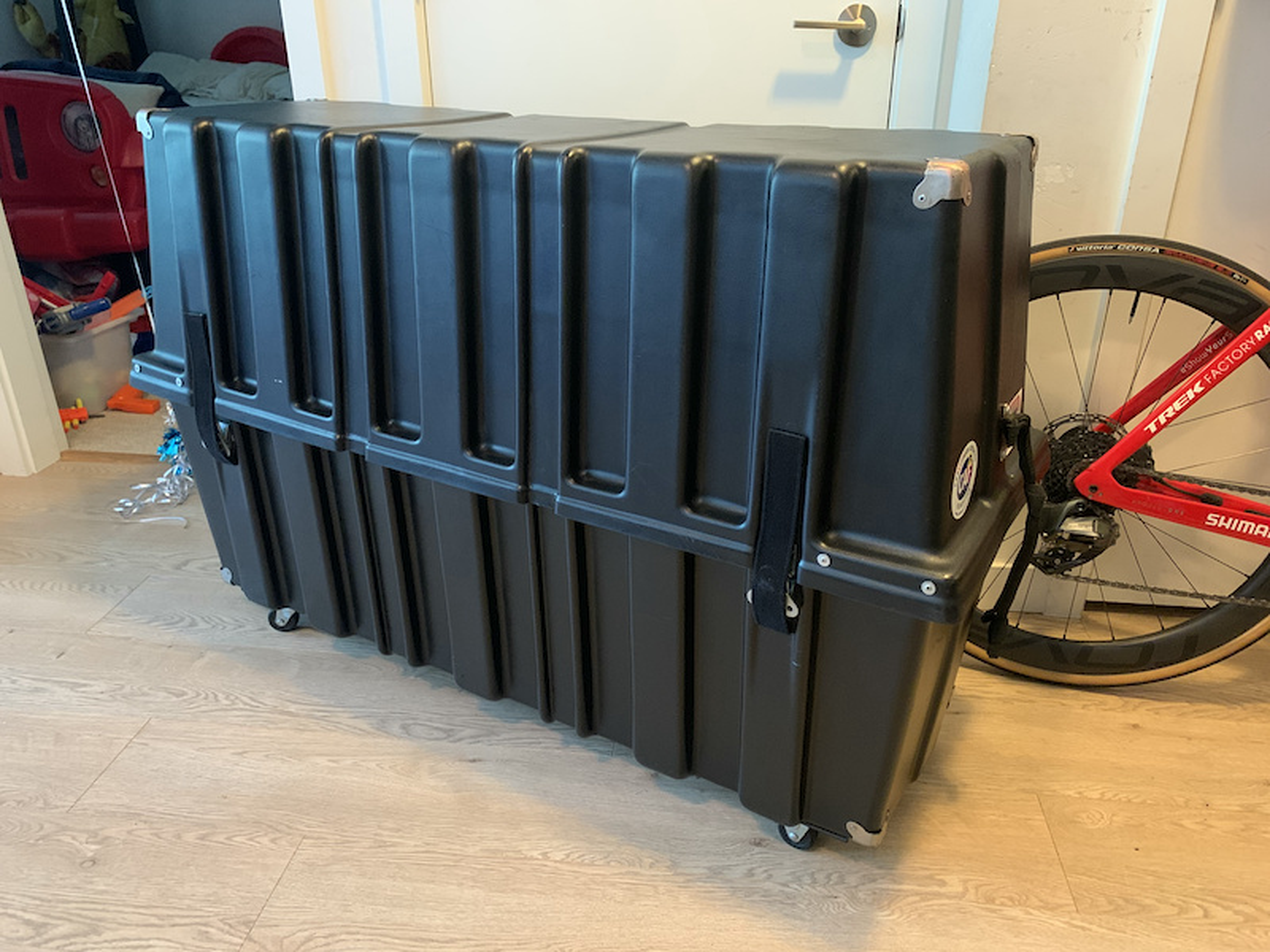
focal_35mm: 26
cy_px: 476
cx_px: 635
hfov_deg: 67.3
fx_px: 954
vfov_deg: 53.1
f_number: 1.8
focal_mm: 4.25
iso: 400
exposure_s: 1/30
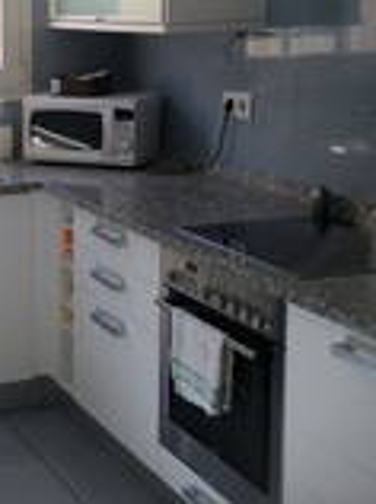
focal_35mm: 73
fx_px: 1060
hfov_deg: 19.0
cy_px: 198
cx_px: -70
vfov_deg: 26.7
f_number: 2.4
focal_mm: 3.3
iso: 32
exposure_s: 1/126
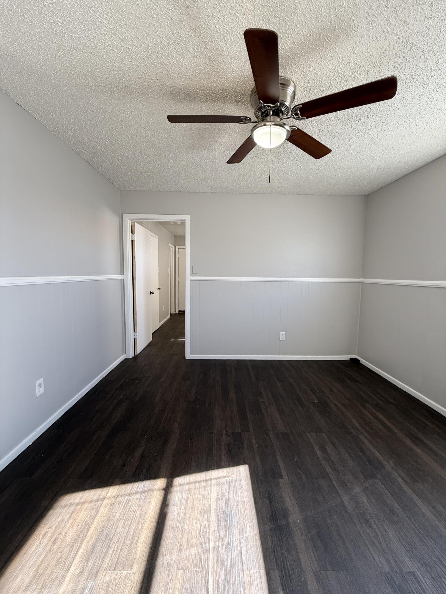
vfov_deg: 102.1
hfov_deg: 85.7
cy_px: 297
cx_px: 223
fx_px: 241
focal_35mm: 14
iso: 125
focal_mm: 2.22
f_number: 2.2
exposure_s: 1/120
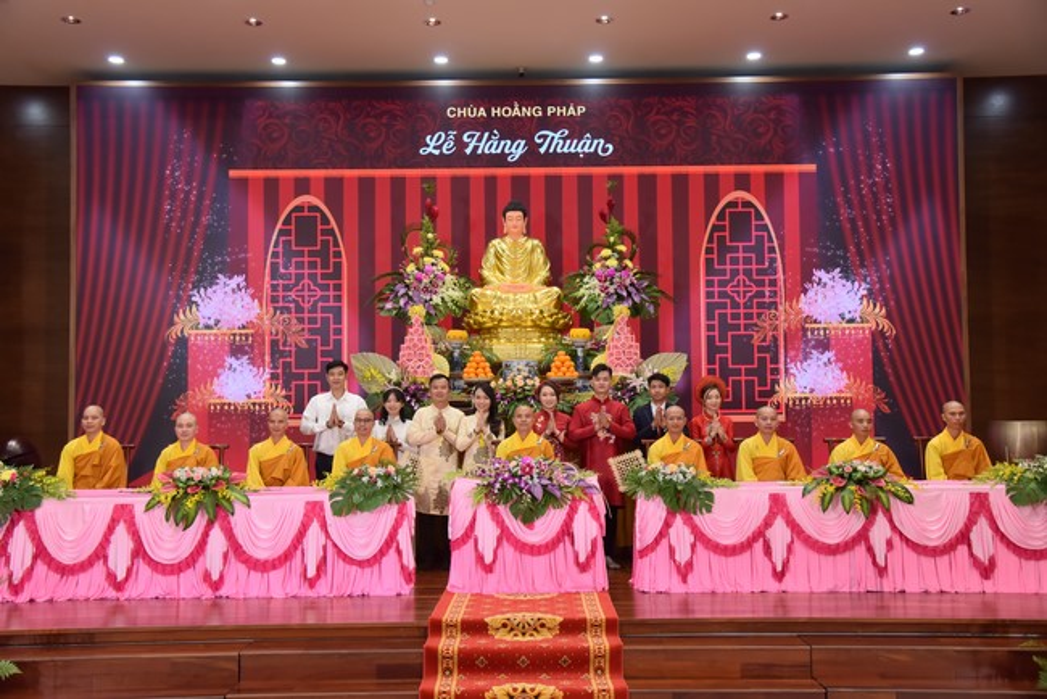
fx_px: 1106
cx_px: 524
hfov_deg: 50.7
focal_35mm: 38
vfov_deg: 35.1
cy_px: 350
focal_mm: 38
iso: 1000
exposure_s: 1/100
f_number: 5.6
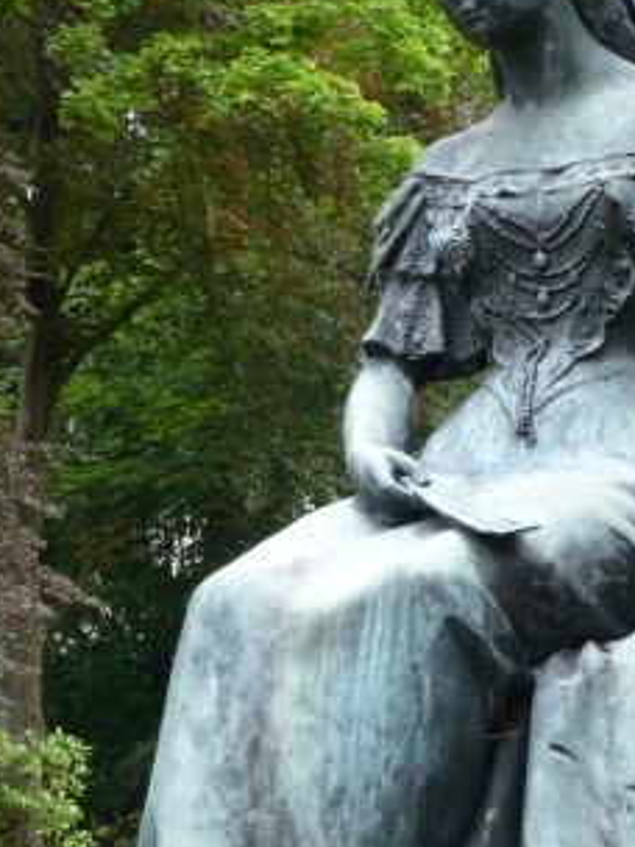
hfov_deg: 7.1
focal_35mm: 208
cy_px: 460
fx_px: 5087
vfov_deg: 9.5
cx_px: 556
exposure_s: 1/60
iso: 400
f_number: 5.3
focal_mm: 20.6
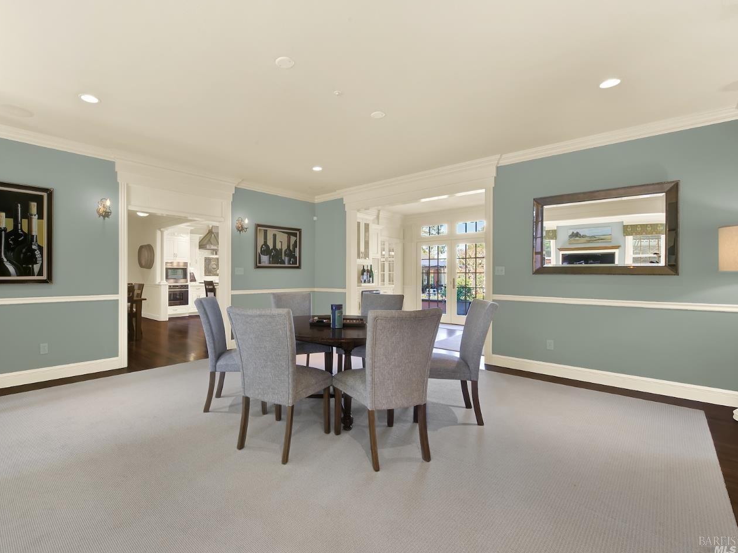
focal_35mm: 16
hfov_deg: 93.7
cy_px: 269
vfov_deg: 78.1
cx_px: 308
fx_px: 341
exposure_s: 1/10
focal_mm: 14
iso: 100
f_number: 14
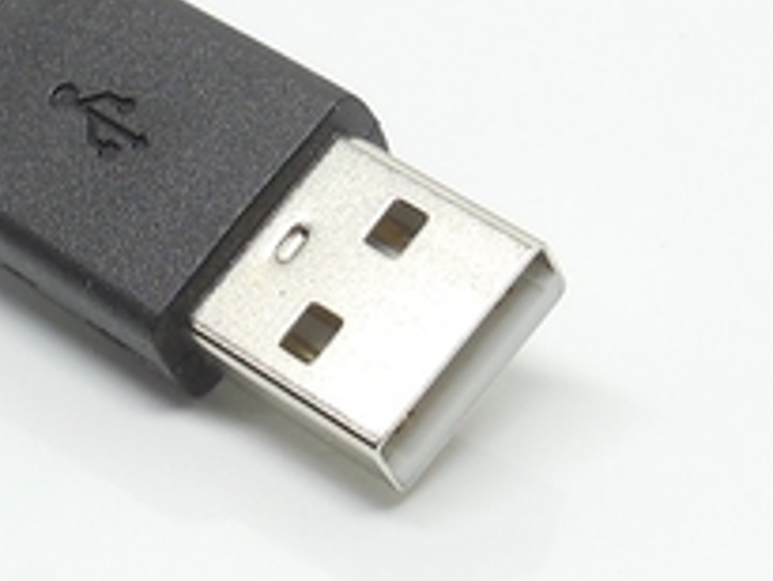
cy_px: 555
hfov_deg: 15.7
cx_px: 256
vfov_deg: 11.8
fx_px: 2793
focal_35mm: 125
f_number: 3.1
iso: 125
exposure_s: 1/100
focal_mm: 4.5
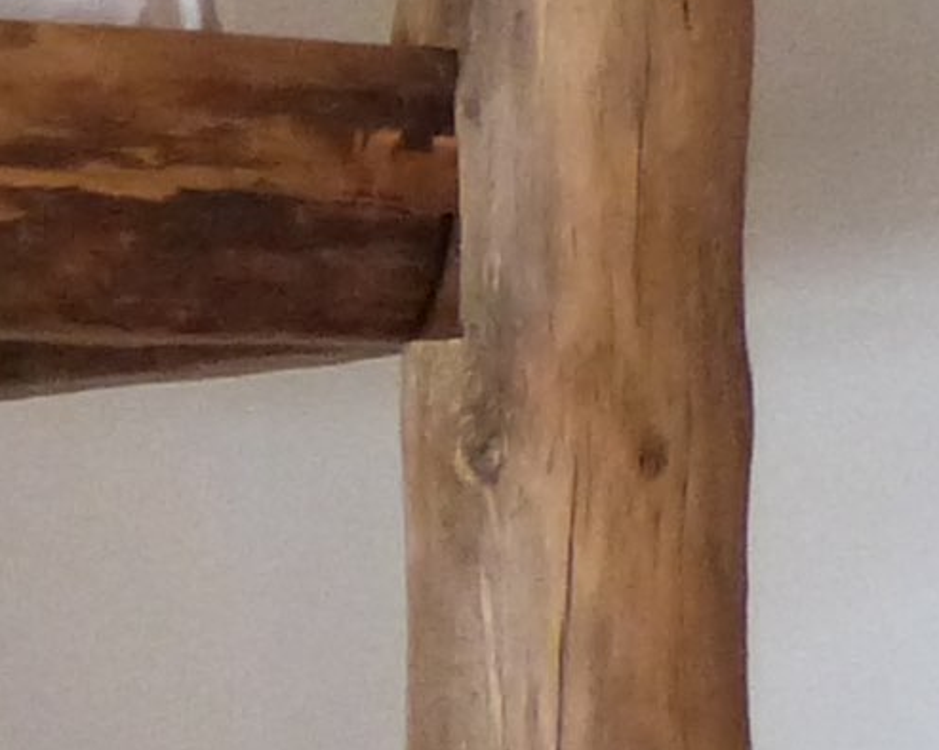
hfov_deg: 9.3
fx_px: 5500
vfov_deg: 7.7
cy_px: 1144
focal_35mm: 198
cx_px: -825
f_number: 2.8
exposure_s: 1/60
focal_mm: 4.5
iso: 400
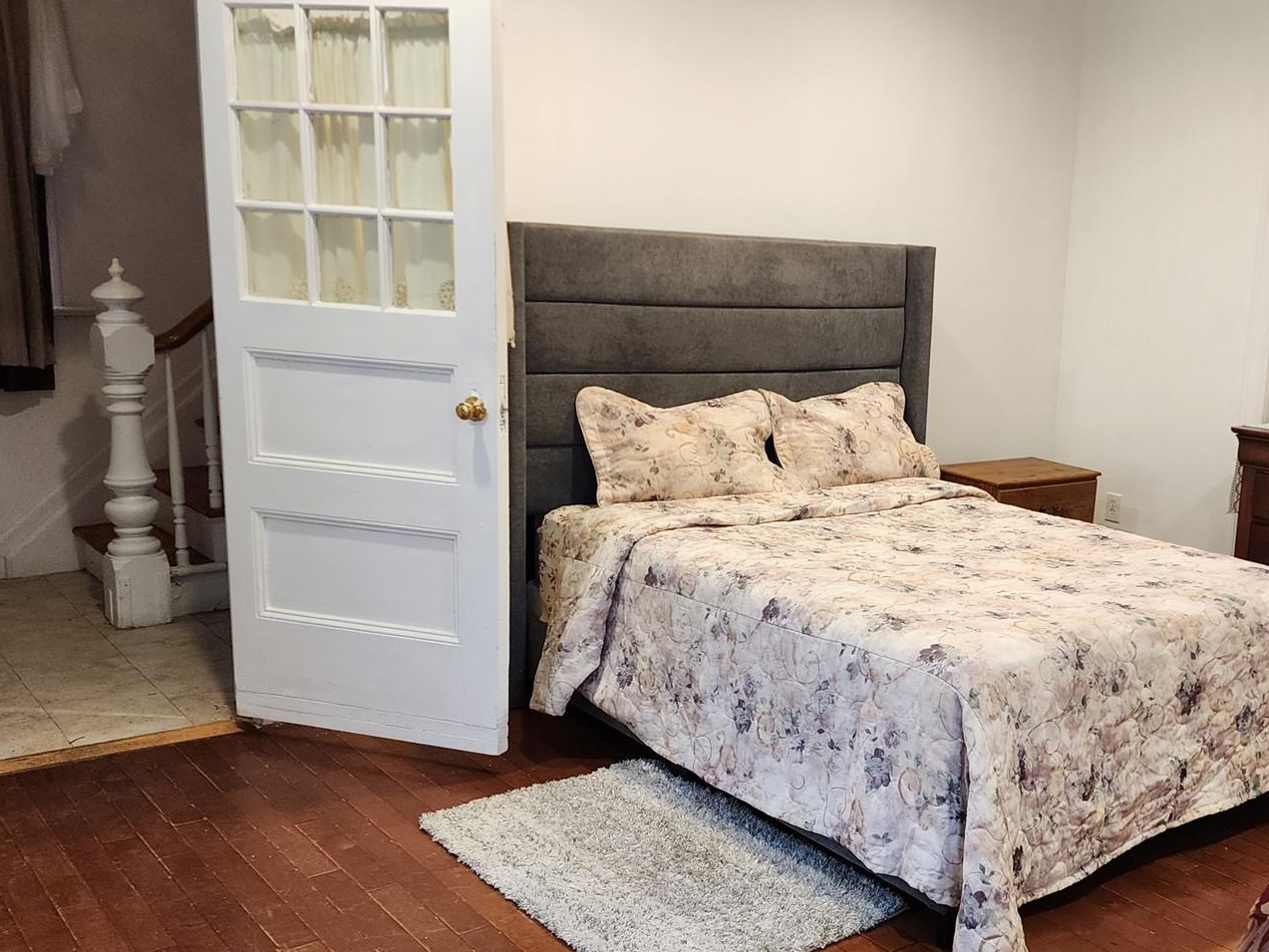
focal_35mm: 37
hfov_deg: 48.4
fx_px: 1357
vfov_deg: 38.7
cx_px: 937
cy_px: 506
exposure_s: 1/120
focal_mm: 6.4
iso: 200
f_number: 1.8
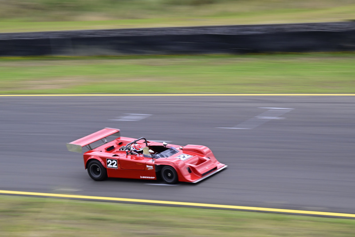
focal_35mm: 112
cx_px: 178
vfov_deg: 12.2
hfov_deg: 18.3
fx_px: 1105
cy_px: 118
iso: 100
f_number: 11
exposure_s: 1/60
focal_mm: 75
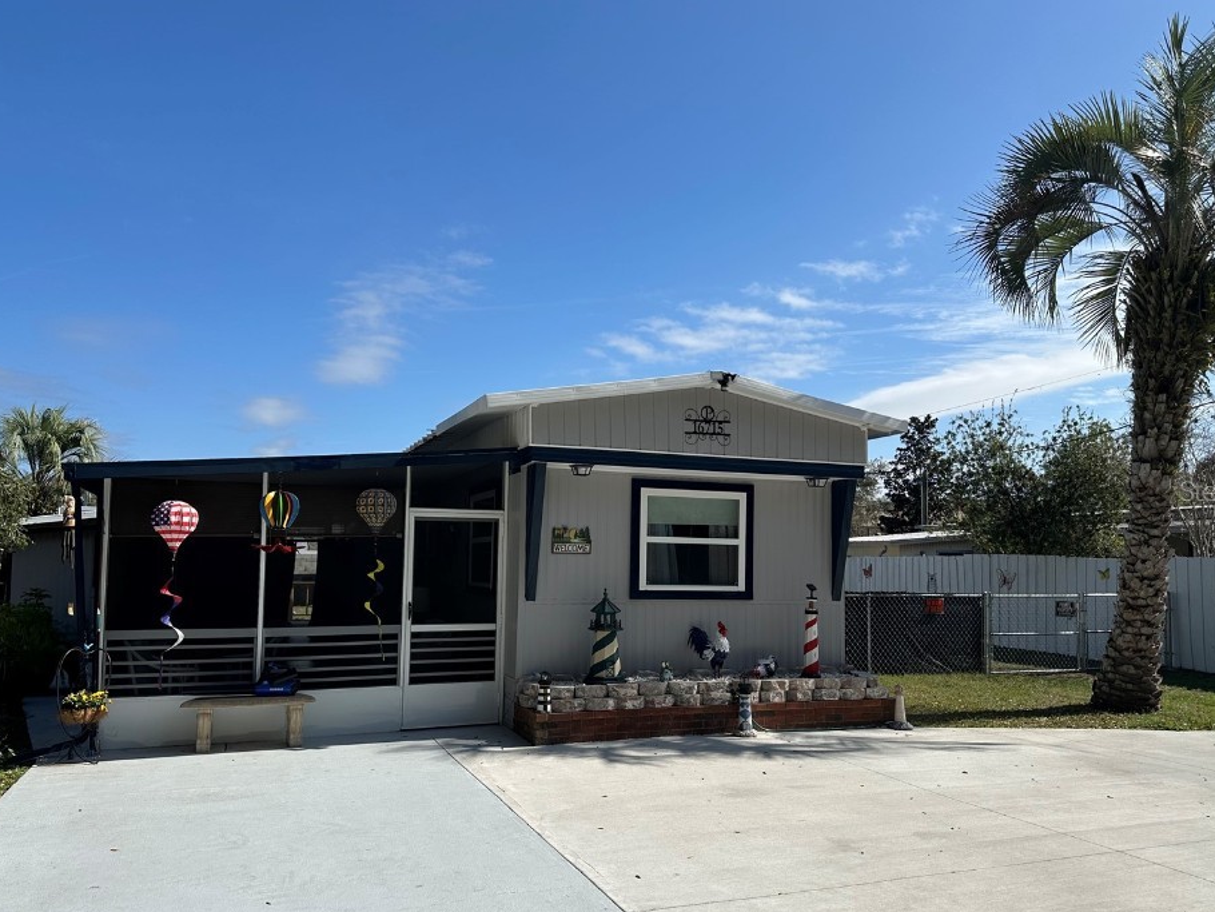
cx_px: 622
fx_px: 948
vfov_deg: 51.3
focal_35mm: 27
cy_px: 490
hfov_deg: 65.3
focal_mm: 6.86
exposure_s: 1/6211
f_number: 1.78
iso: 80
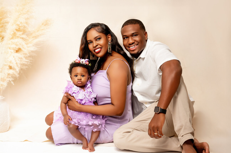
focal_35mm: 50
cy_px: 76
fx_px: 321
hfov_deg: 39.6
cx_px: 116
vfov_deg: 26.9
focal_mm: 50
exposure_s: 1/200
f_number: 6.3
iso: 1250
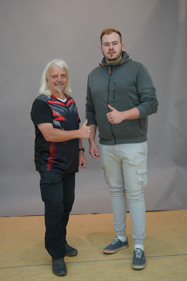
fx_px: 319
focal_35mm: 41
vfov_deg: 47.4
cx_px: 94
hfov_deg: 32.6
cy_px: 140
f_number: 4.5
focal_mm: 41
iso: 800
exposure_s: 1/160
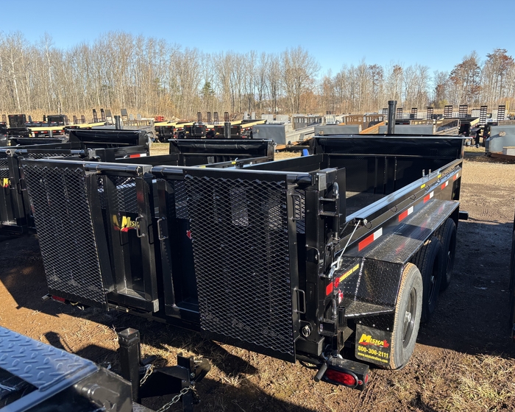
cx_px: 271
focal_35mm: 29
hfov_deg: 60.4
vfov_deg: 49.9
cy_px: 220
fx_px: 442
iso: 50
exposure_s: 1/724
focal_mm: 5.96
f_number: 1.6
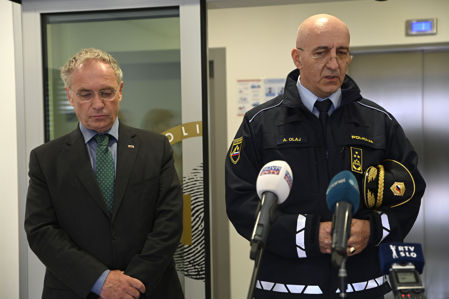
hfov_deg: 31.0
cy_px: 150
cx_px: 224
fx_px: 810
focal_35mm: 65
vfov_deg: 20.9
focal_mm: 65
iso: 1600
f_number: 3.5
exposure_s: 1/100
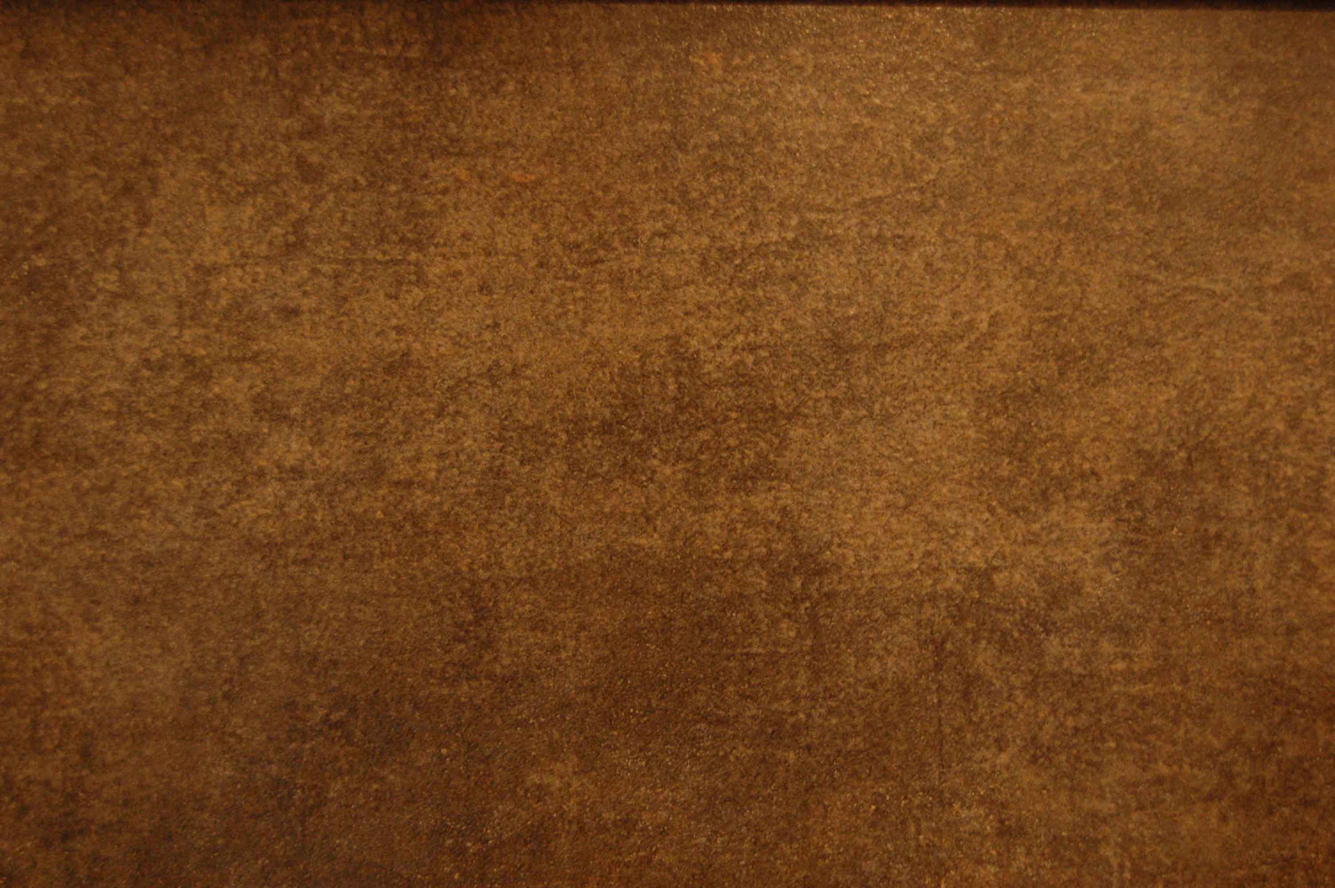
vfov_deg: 23.7
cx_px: 668
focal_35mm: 57
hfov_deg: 35.1
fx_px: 2112
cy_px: 444
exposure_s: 1/40
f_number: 5
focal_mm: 38
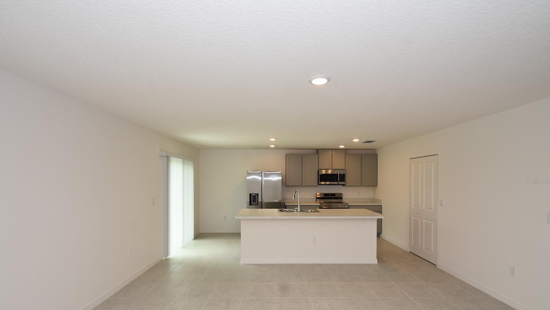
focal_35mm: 16
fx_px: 233
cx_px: 277
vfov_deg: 66.7
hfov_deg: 99.4
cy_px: 181
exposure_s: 1/100
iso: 200
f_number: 5
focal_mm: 10
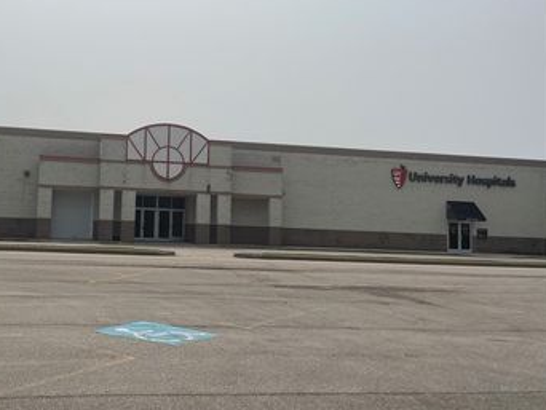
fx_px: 600
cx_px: 150
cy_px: 186
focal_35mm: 38
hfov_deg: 47.5
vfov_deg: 37.7
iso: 32
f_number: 1.6
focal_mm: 4.2
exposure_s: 1/11905
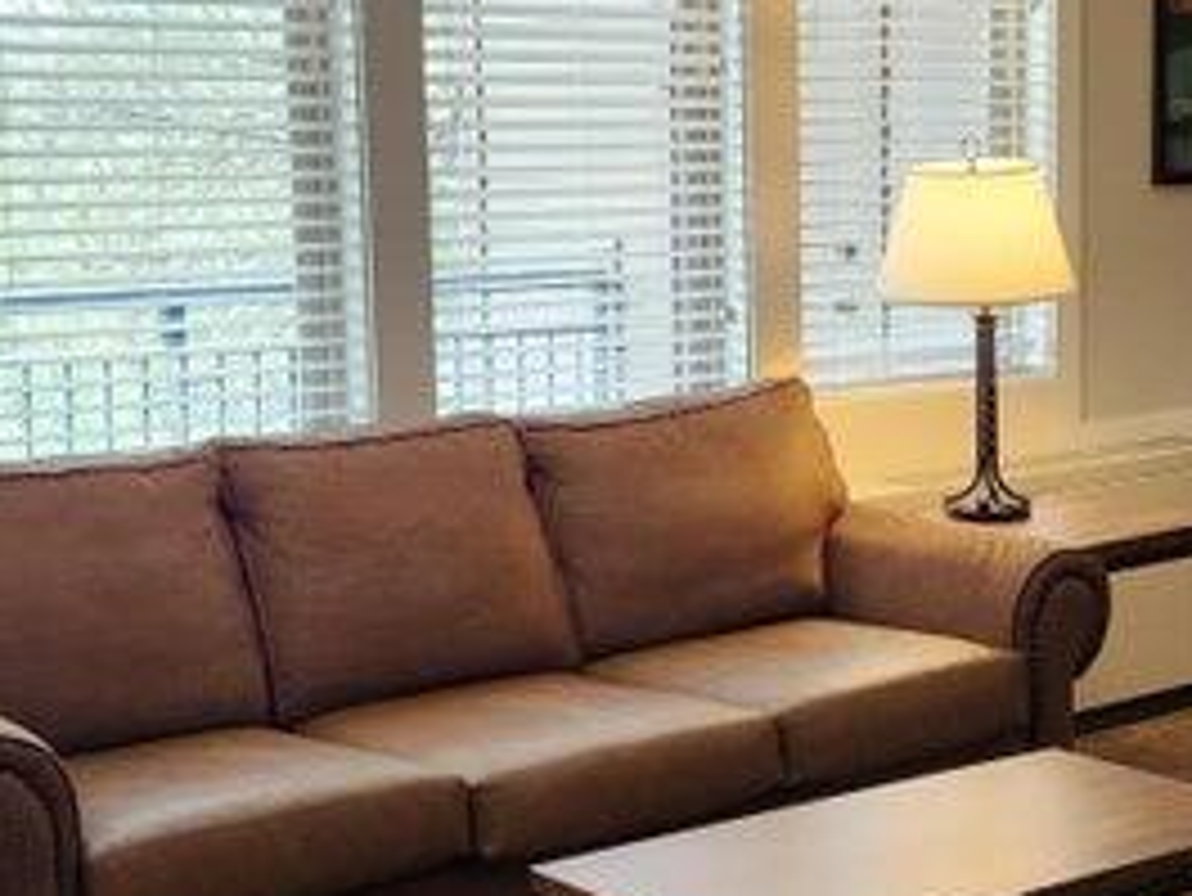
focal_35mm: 74
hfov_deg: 26.0
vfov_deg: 19.9
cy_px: 450
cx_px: 897
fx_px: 2549
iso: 200
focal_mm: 5.4
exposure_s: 1/120
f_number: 1.8
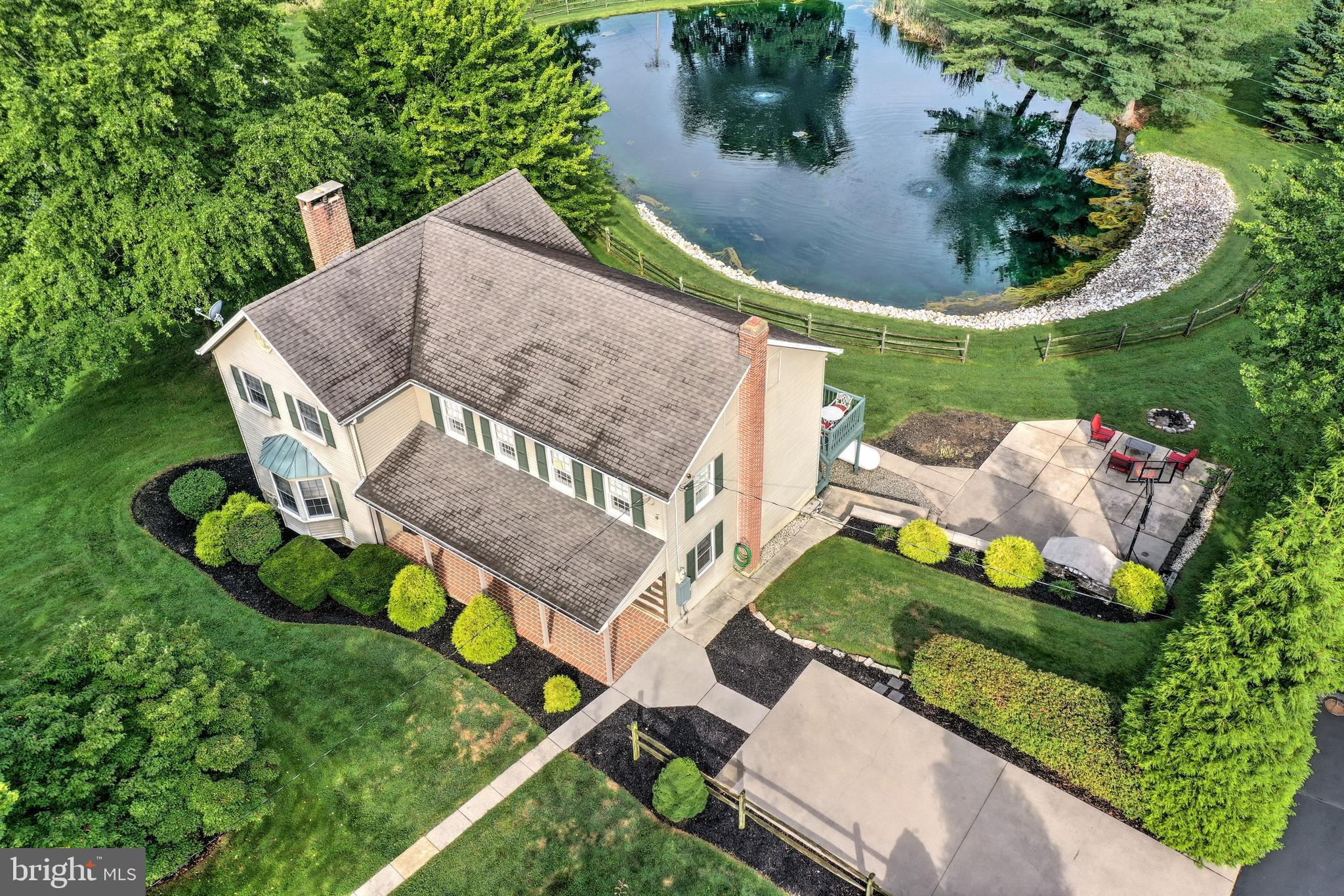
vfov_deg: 46.4
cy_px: 448
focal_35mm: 28
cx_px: 672
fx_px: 1045
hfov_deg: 65.5
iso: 100
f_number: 5
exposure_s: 1/320
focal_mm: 10.3
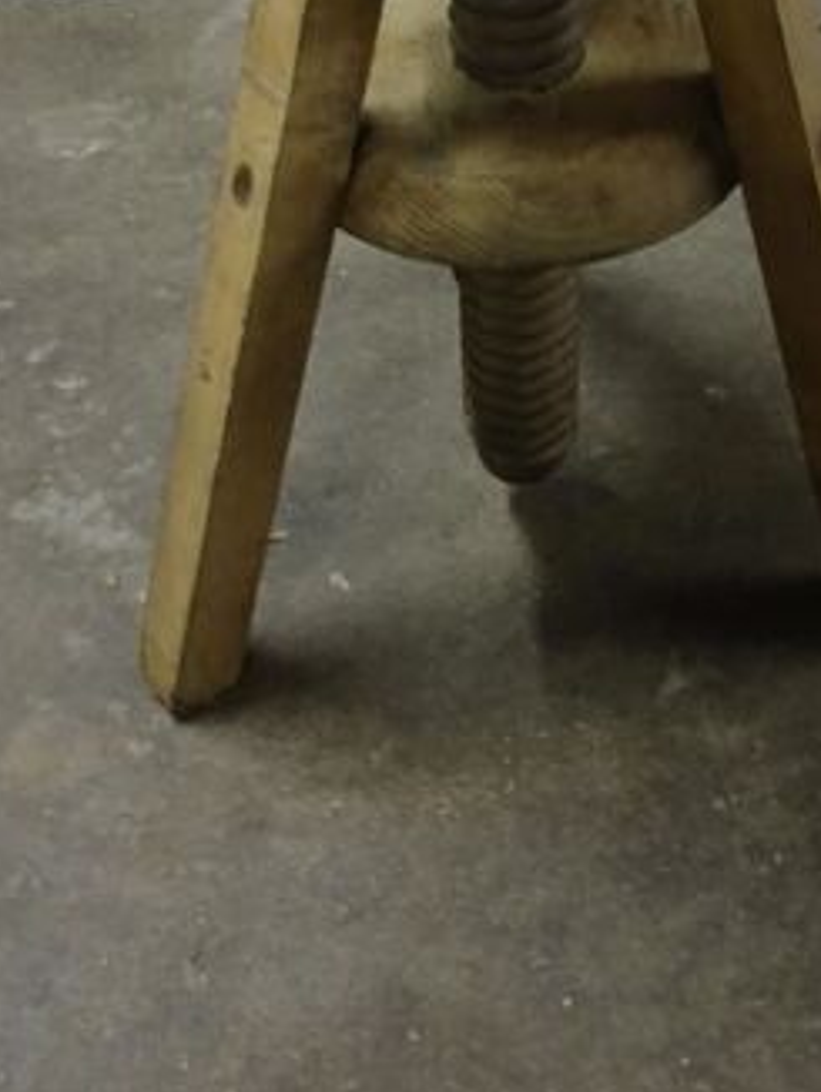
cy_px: 94
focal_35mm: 51
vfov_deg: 35.1
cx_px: 509
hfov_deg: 28.5
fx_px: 1611
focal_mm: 3.98
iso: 640
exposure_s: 1/20
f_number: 1.8
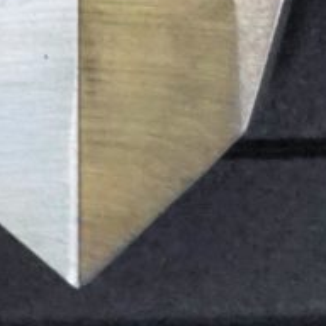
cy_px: -824
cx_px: 1027
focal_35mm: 407
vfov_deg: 4.1
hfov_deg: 4.1
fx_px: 4337
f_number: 13
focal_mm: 30
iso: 1000
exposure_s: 1/80
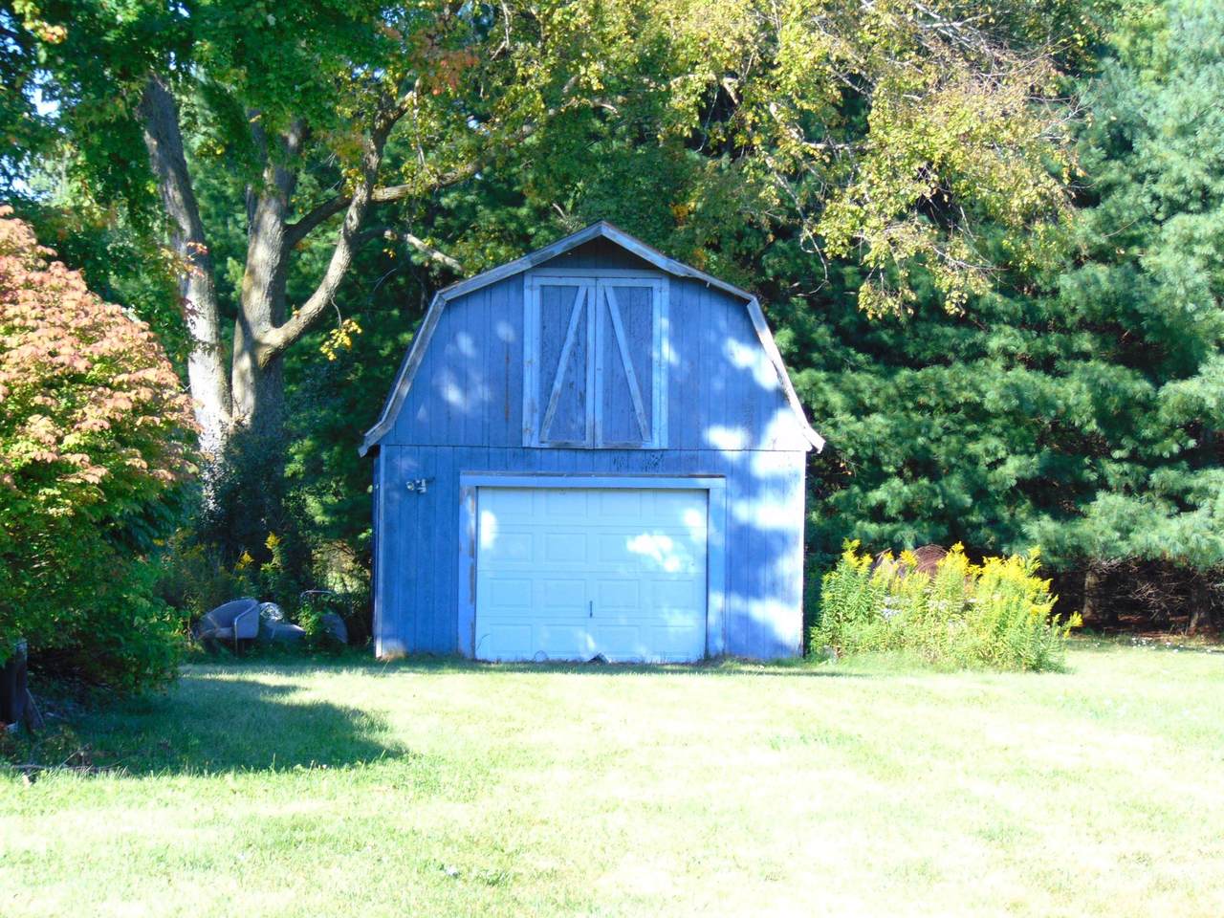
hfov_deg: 18.2
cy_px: 459
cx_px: 612
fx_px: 3819
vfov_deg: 13.7
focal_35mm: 108
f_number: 3.9
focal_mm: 19.4
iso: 80
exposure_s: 1/160
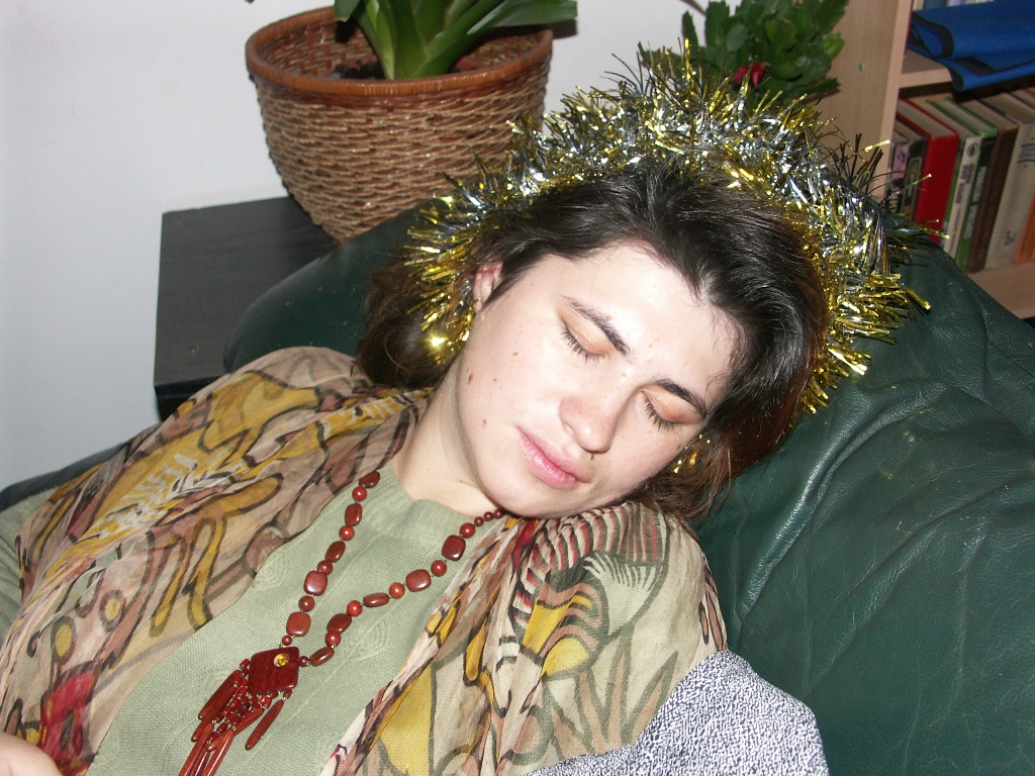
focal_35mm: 35
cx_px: 518
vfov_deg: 40.7
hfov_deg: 52.6
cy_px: 388
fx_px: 1046
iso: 100
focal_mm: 9.11
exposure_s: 1/160
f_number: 3.5
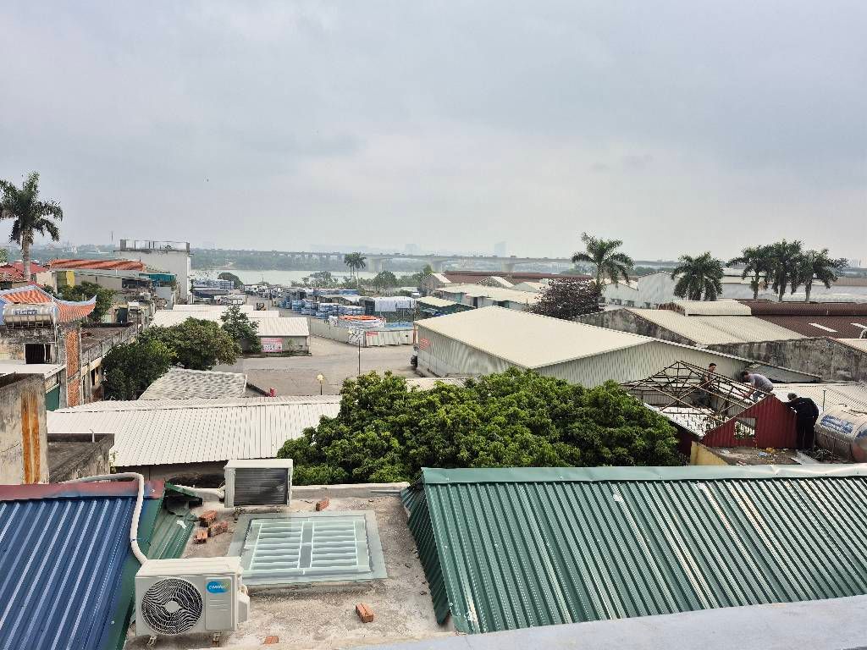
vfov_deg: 58.9
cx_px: 434
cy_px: 325
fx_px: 576
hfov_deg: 73.9
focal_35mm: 23
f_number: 1.8
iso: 25
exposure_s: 1/1250
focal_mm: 5.4
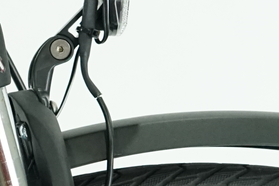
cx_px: -27
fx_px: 1348
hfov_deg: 11.6
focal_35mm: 174
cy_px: 117
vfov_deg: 7.9
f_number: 7.1
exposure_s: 1/200
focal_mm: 28
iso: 3200
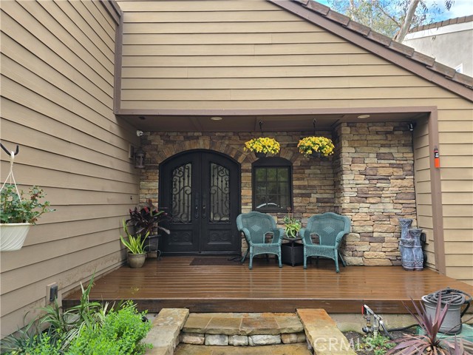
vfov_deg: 58.9
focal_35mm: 23
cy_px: 178
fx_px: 314
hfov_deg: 73.9
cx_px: 236
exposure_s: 1/180
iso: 32
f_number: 1.7
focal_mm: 6.3
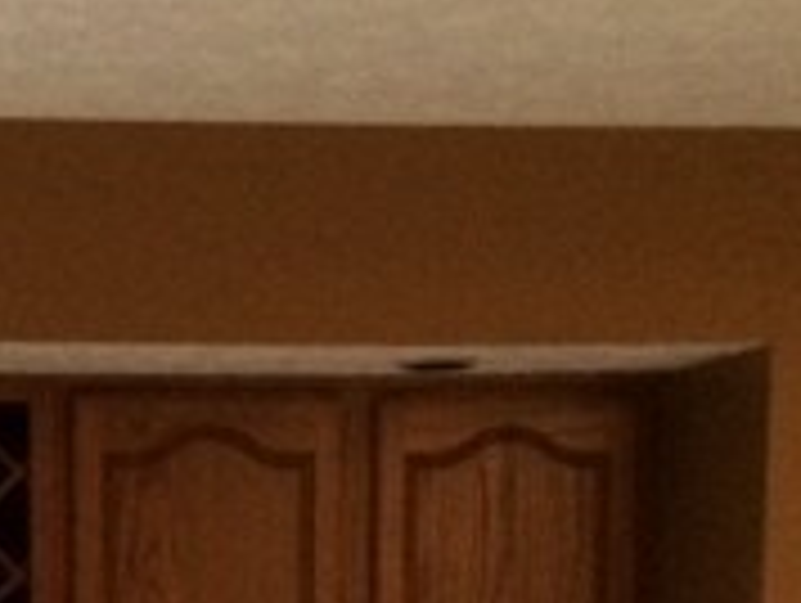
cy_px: 968
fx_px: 2410
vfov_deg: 13.3
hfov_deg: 18.4
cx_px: 27
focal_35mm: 104
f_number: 2.2
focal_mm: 4.15
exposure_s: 1/15
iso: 320
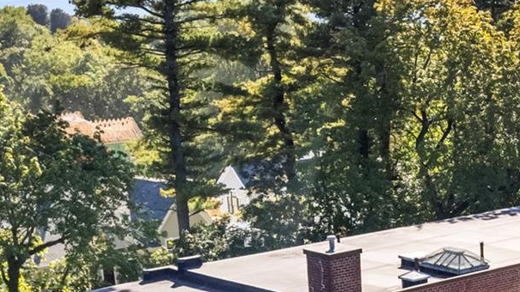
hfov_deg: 25.7
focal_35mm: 78
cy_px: 376
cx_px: 534
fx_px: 1075
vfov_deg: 14.8
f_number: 2.8
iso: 100
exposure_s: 1/1250
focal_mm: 8.38
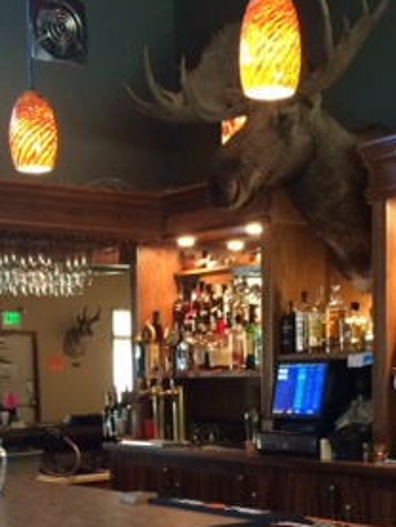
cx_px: 179
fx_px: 1021
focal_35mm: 67
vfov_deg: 28.2
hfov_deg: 21.9
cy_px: 438
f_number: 2.2
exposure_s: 1/30
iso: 250
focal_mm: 4.15
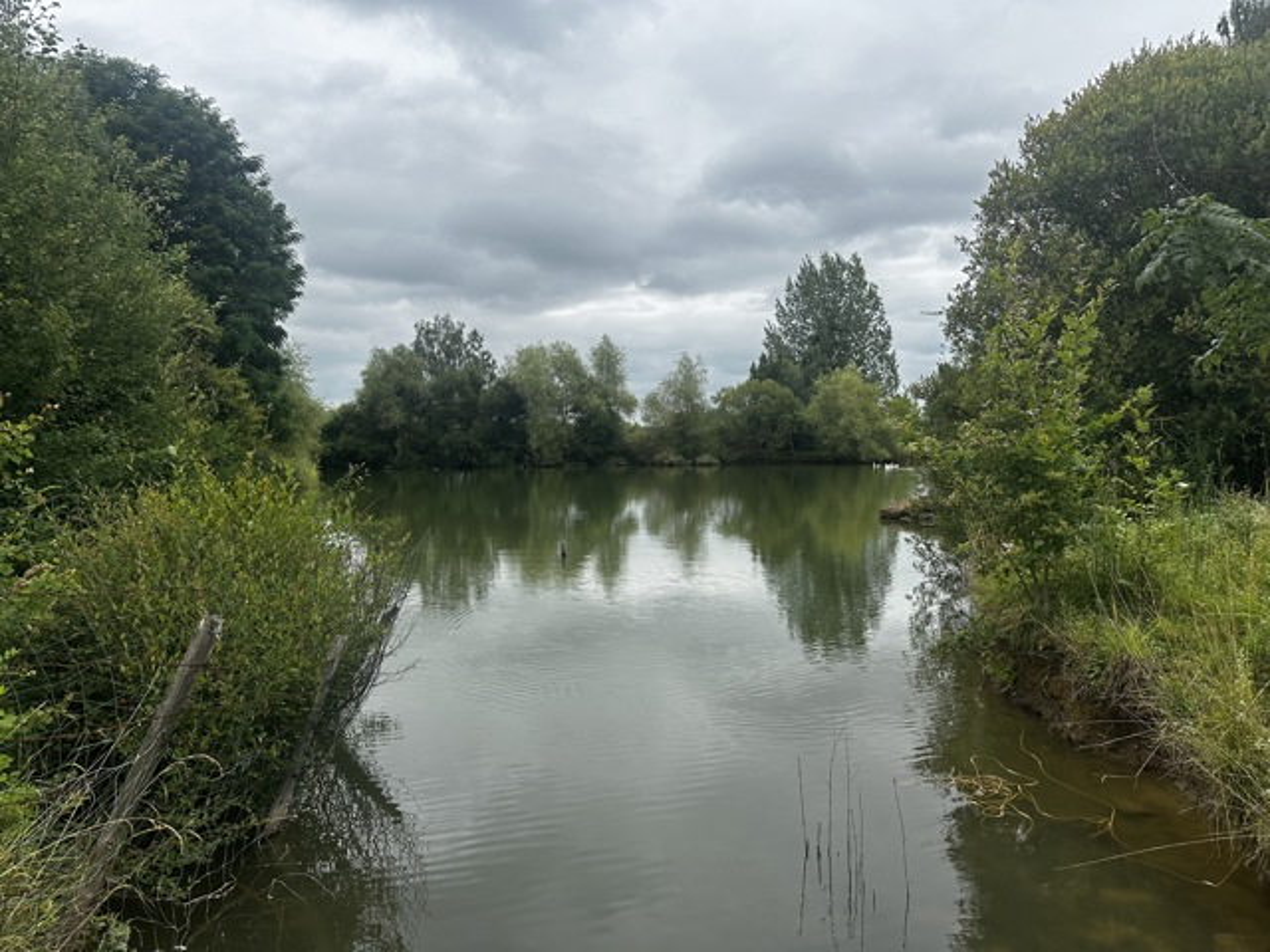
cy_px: 476
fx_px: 881
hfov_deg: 71.6
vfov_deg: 56.8
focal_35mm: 24
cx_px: 635
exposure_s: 1/3247
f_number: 1.78
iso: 80
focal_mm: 6.86
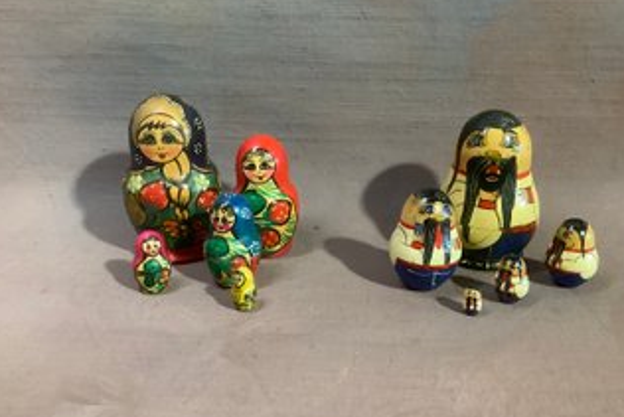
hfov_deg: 54.4
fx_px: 607
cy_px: 195
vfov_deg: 37.9
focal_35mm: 35
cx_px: 331
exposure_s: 1/30
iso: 320
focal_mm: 3.3
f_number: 2.4
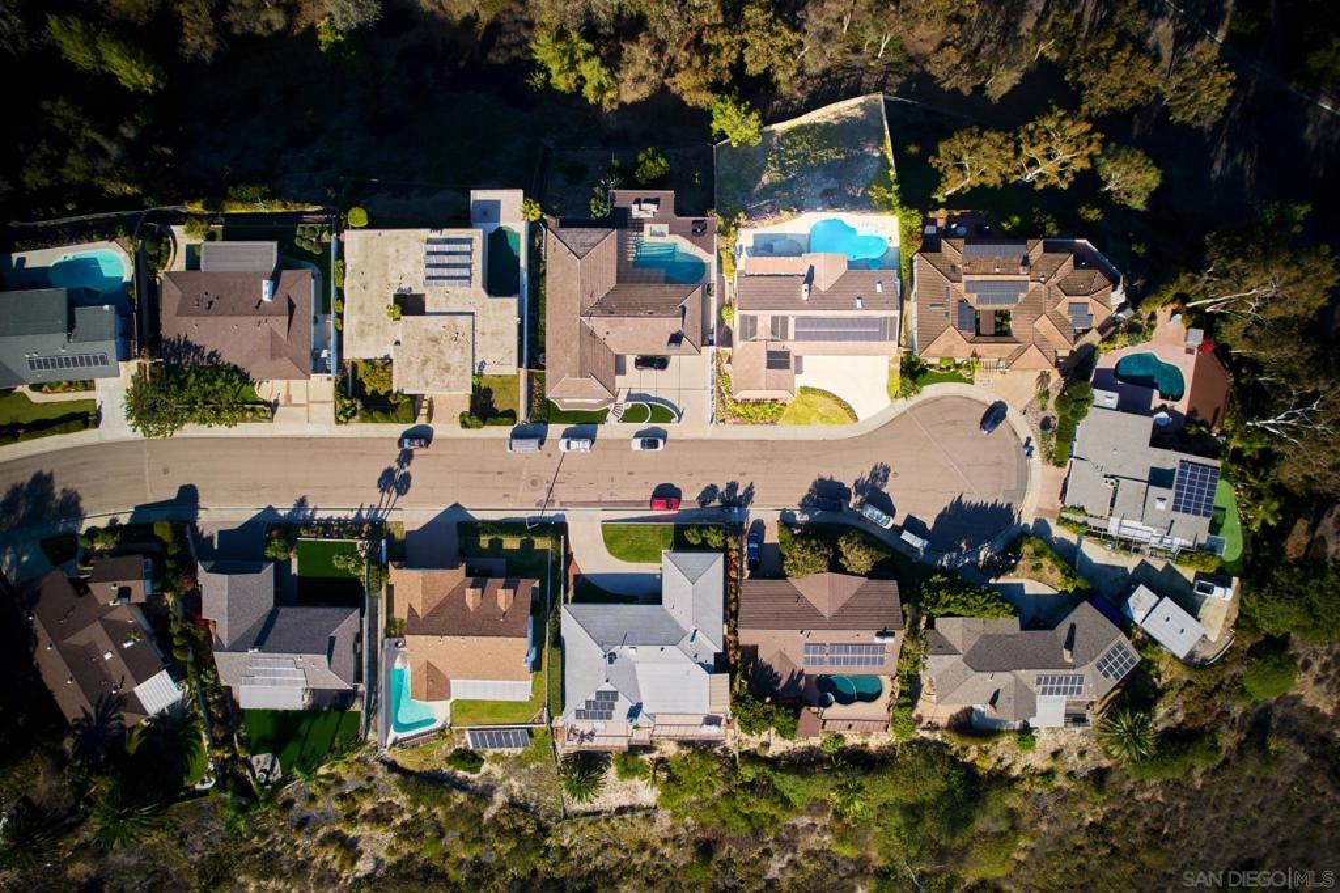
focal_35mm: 22
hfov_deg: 78.6
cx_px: 670
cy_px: 446
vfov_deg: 57.2
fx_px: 819
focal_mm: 8.38
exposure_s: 1/120
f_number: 2.8
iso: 100
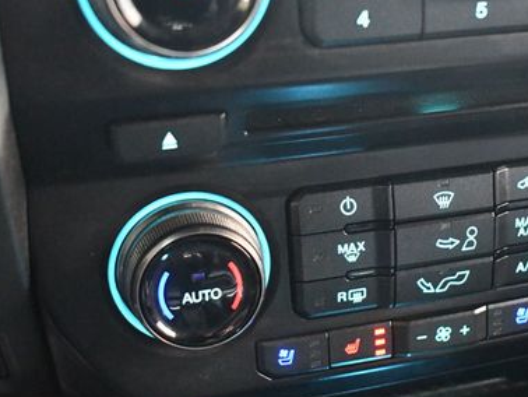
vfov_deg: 22.6
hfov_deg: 29.4
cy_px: 219
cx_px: 390
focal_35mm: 65
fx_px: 992
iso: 12800
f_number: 4
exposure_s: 1/20
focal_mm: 27
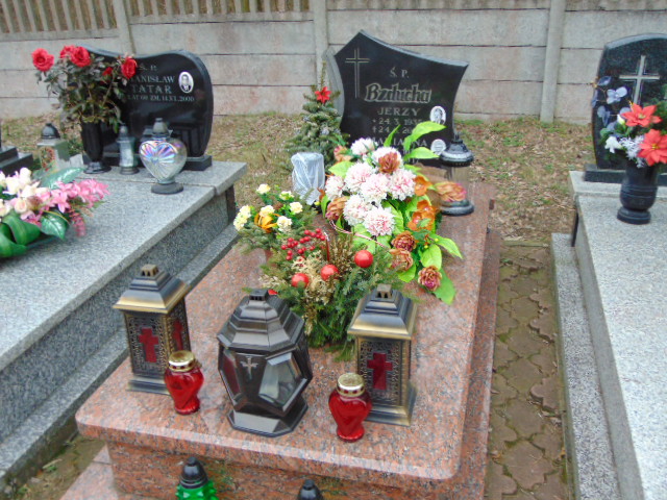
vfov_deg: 40.7
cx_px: 334
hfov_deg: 52.6
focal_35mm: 35
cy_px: 250
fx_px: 674
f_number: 3.2
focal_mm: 6.3
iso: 200
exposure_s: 1/100
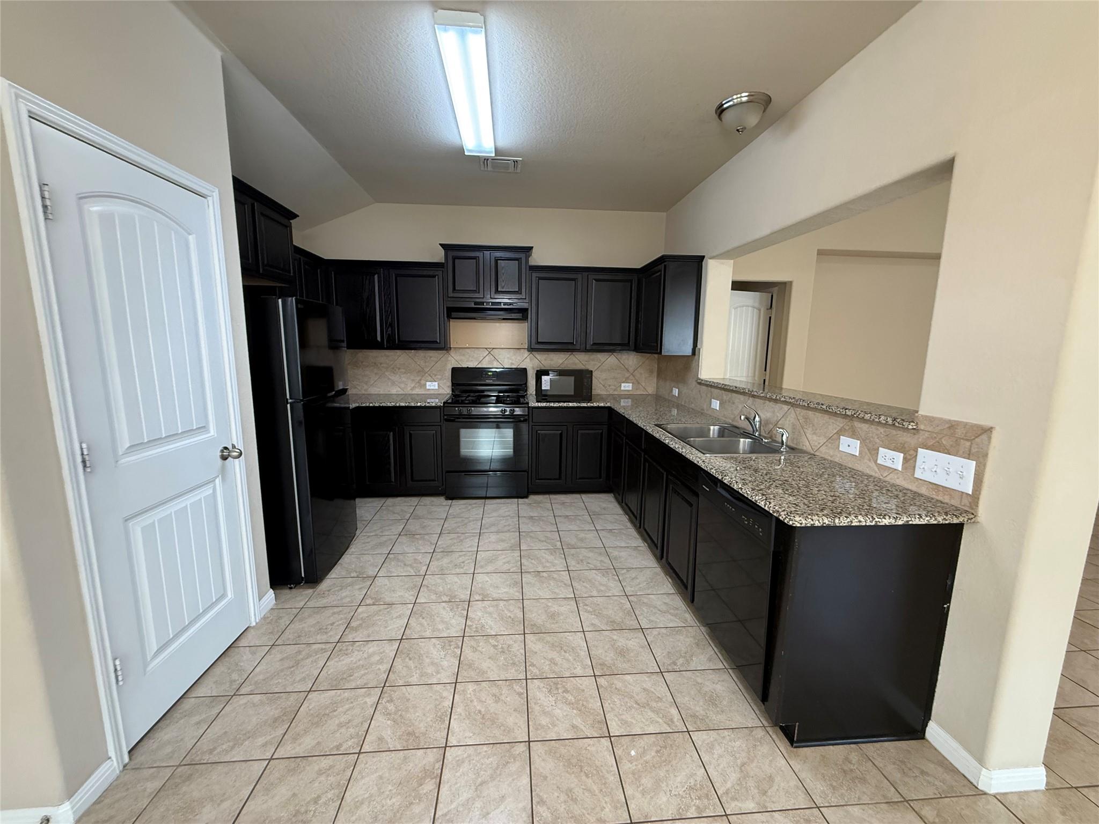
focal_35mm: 14
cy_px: 412
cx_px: 550
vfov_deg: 85.7
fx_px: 444
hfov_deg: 102.1
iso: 250
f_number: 2.2
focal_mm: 2.22
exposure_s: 1/60
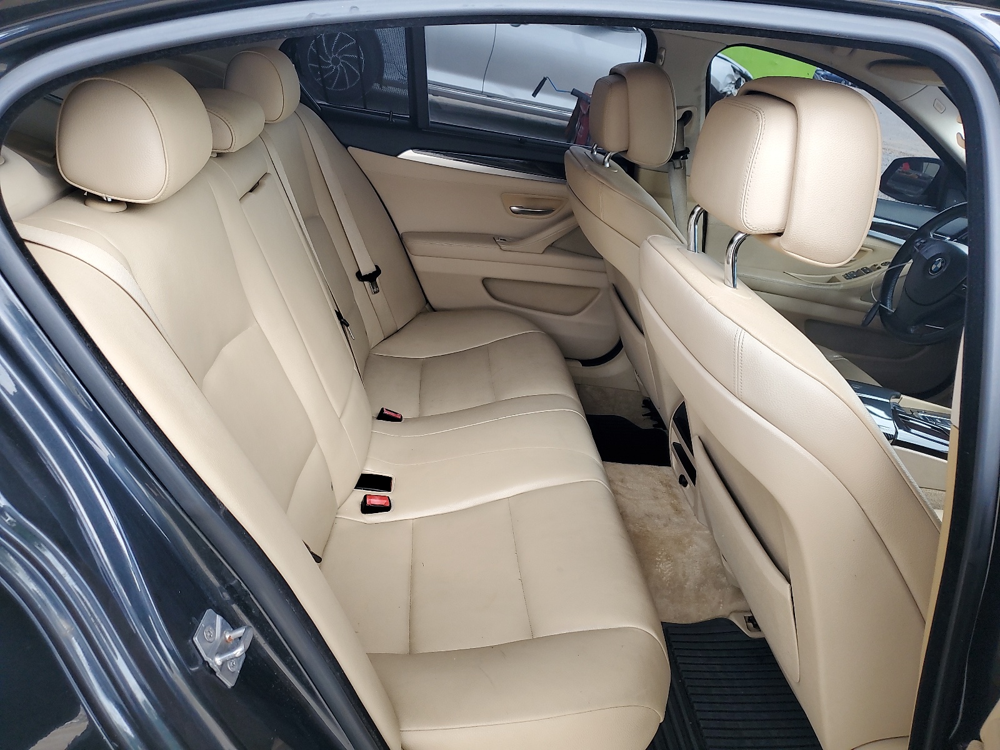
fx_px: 751
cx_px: 500
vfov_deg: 53.1
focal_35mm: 26
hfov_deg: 67.3
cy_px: 375
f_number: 1.5
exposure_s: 1/294
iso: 50
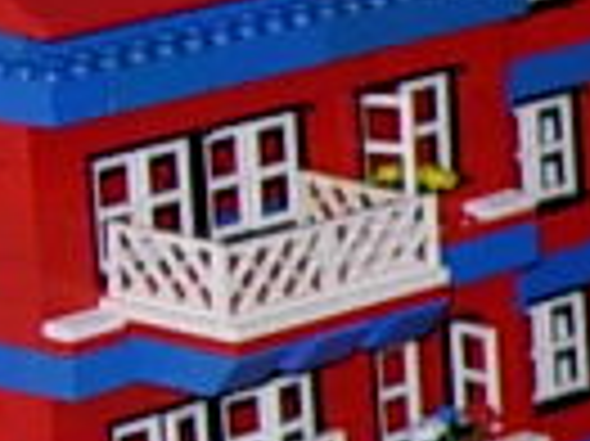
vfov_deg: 4.9
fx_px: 5075
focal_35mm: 298
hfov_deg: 5.9
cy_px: 729
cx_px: 2117
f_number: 2.8
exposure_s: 1/64
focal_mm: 7.8
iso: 79
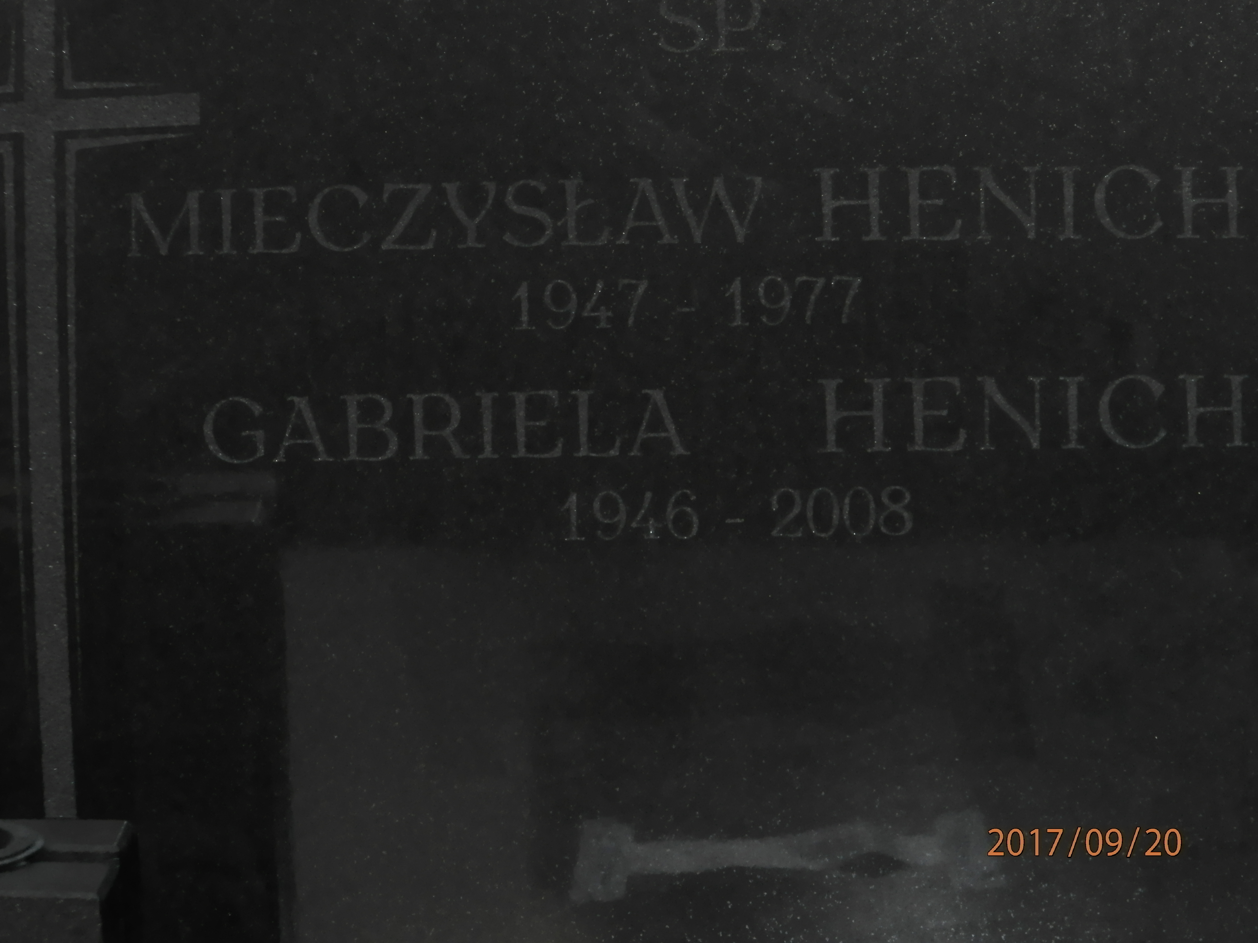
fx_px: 8141
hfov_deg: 8.8
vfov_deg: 6.6
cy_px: 472
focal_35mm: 224
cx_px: 629
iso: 400
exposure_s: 1/200
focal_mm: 40
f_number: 5.4
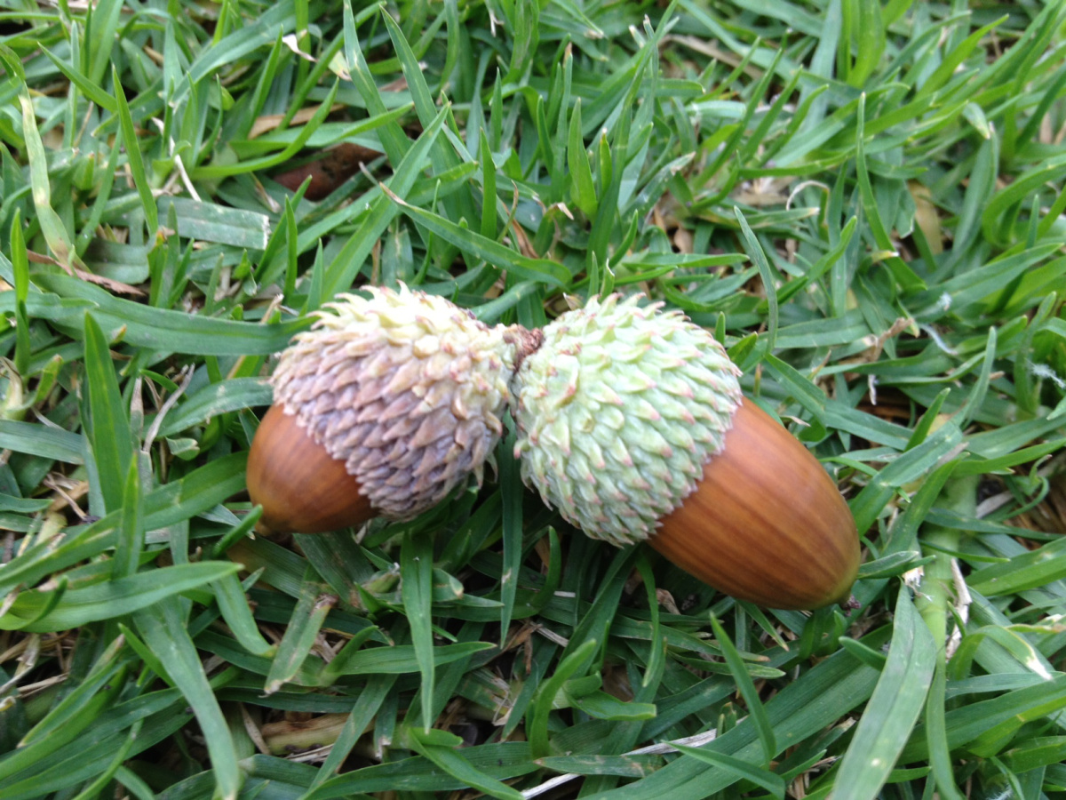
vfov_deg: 40.7
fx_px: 1078
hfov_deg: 52.6
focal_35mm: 35
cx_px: 533
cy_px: 400
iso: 50
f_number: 2.4
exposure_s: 1/40
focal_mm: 4.28
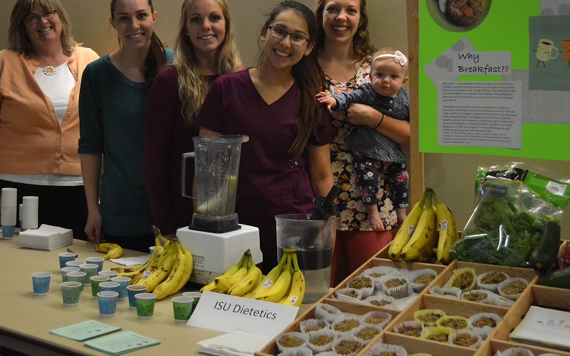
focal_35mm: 46
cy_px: 136
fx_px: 714
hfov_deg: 43.4
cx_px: 319
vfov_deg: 27.9
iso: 2500
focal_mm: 24
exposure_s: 1/60
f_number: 3.8
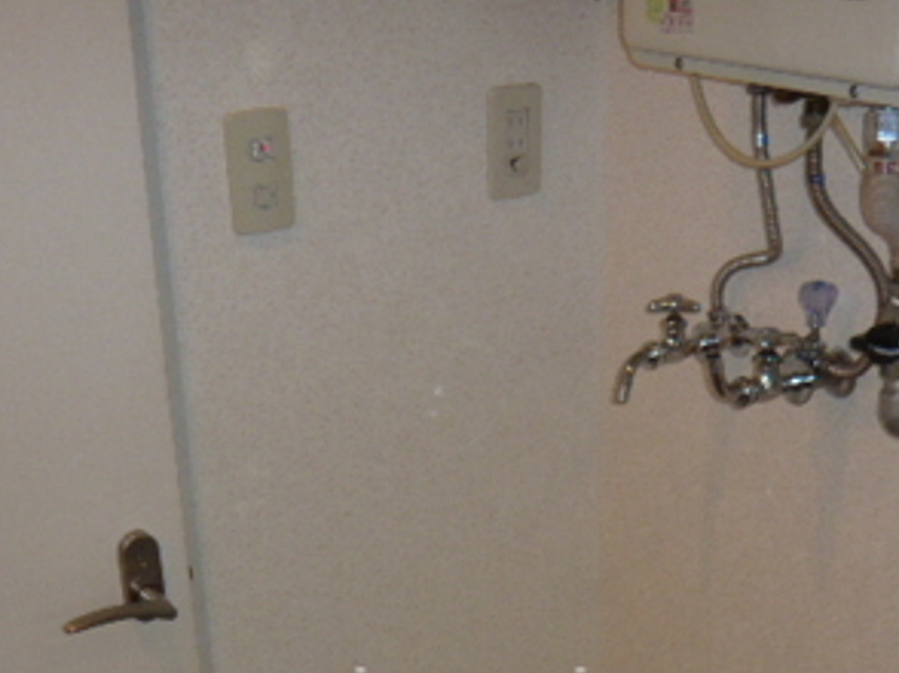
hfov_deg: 31.6
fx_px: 1583
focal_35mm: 61
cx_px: 550
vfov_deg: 22.8
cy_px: 704
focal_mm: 4.6
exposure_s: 1/30
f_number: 2.8
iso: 100
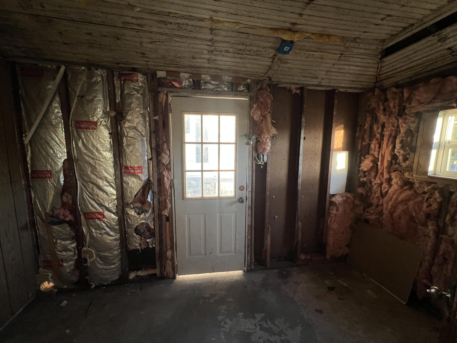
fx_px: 172
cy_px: 172
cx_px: 228
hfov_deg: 106.2
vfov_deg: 89.9
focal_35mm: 13
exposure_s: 1/60
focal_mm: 1.57
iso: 200
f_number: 1.8
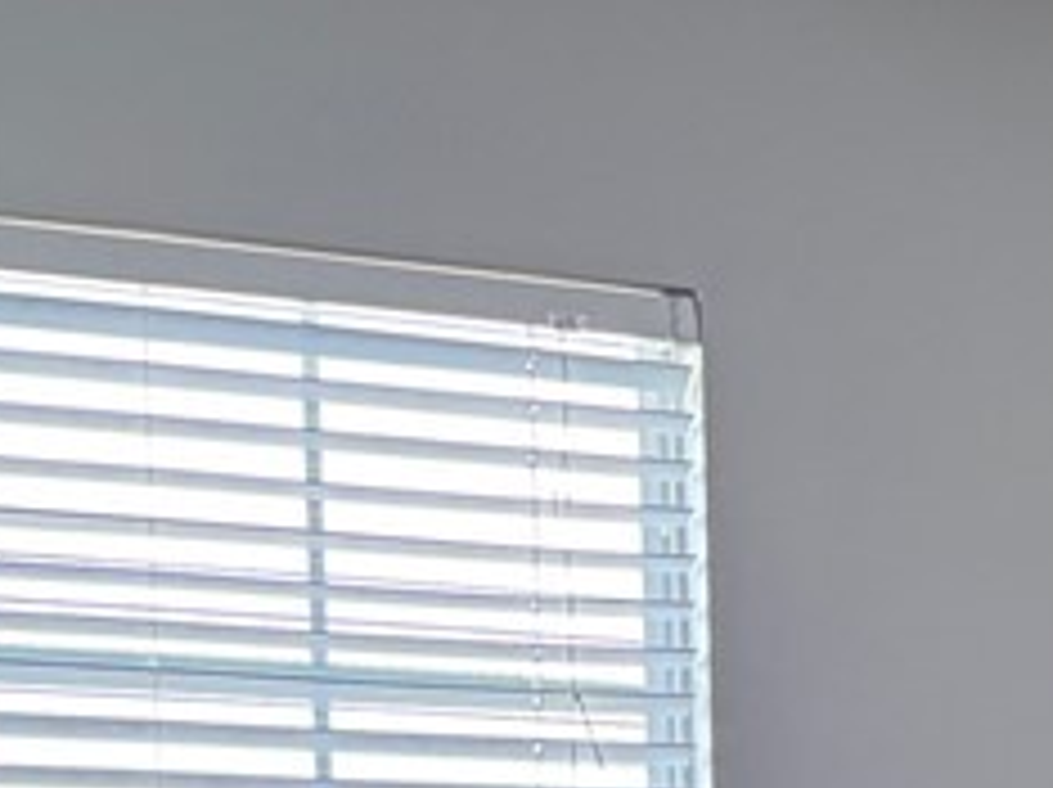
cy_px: 1346
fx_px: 3464
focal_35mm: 114
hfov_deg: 13.9
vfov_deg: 12.1
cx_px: 2272
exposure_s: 1/120
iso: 200
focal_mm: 5.96
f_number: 1.6
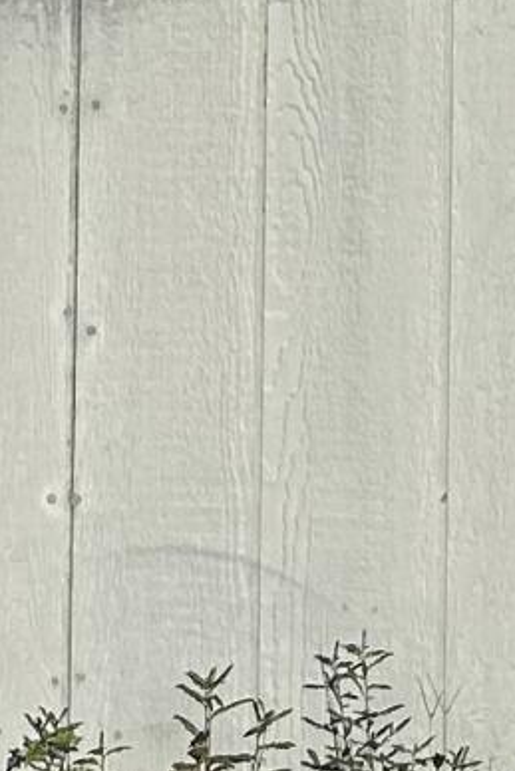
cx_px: 688
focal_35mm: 209
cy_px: -540
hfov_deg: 6.5
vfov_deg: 9.4
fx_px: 4480
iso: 50
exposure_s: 1/8696
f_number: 1.5
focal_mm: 5.7
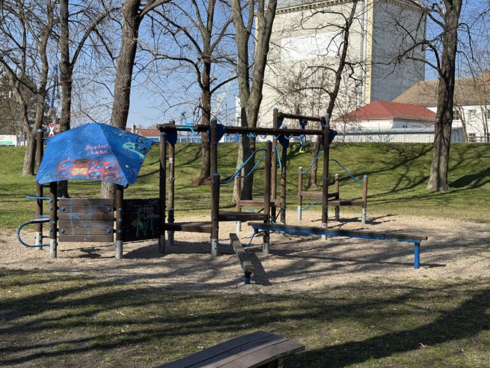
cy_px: 184
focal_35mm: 48
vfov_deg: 30.3
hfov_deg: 39.7
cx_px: 245
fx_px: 679
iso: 64
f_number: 1.78
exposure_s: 1/3425
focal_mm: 6.76
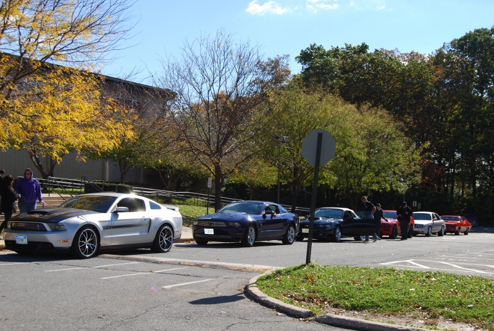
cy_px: 166
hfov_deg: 38.8
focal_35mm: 51
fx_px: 701
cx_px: 247
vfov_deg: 26.6
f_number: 8
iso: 100
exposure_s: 1/200
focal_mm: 34
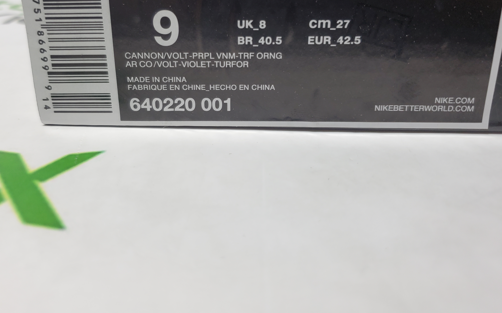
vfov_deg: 38.9
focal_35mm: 32
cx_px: 253
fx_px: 438
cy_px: 100
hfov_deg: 59.7
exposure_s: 1/352
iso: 50
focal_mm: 4.3
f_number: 1.5
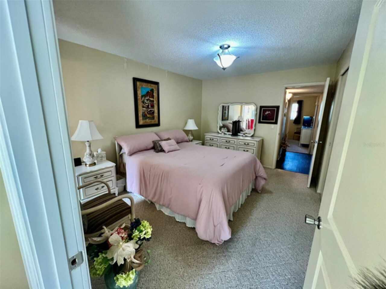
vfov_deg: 89.9
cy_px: 144
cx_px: 193
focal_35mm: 13
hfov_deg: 106.2
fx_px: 145
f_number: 1.8
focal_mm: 1.57
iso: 250
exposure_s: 1/120
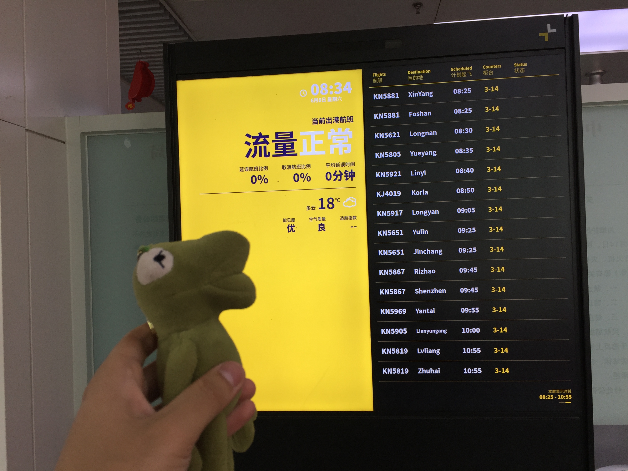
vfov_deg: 48.2
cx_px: 314
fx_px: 526
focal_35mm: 29
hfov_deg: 61.7
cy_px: 236
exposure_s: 1/50
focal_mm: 4.15
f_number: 2.2
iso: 40
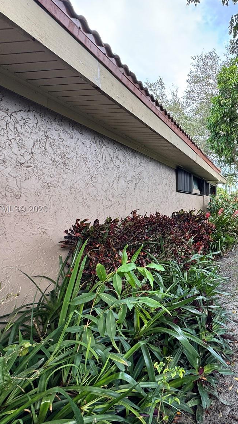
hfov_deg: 46.9
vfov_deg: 83.8
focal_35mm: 21
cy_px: 209
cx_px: 225
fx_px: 236
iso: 40
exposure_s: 1/99
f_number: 2.2
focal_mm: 2.22
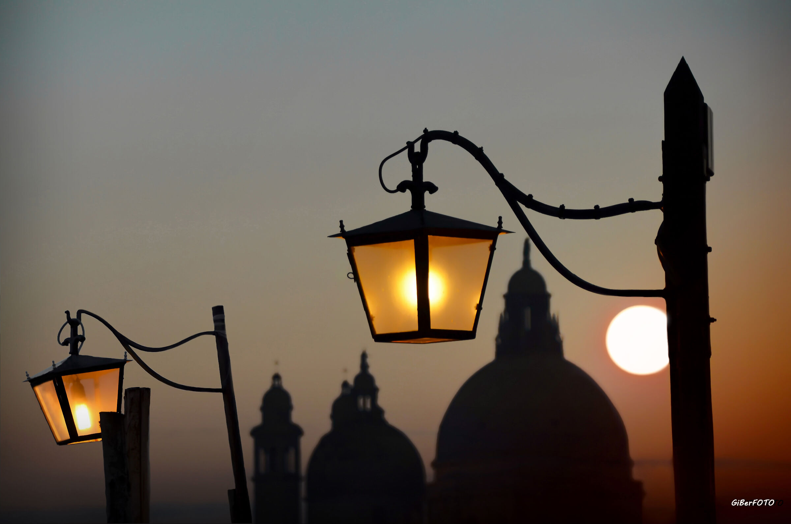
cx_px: 396
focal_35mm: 195
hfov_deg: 10.6
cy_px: 262
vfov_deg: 7.0
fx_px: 4276
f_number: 5.6
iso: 400
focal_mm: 130
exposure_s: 1/60
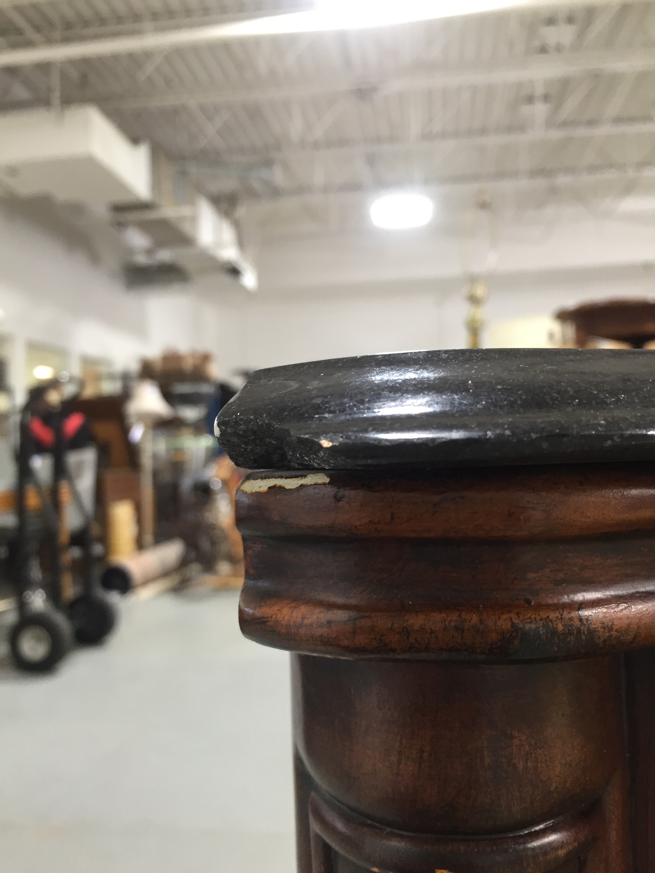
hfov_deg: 48.2
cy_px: 436
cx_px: 328
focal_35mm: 29
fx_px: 732
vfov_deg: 61.7
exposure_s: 1/30
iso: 100
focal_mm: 4.15
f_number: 2.2
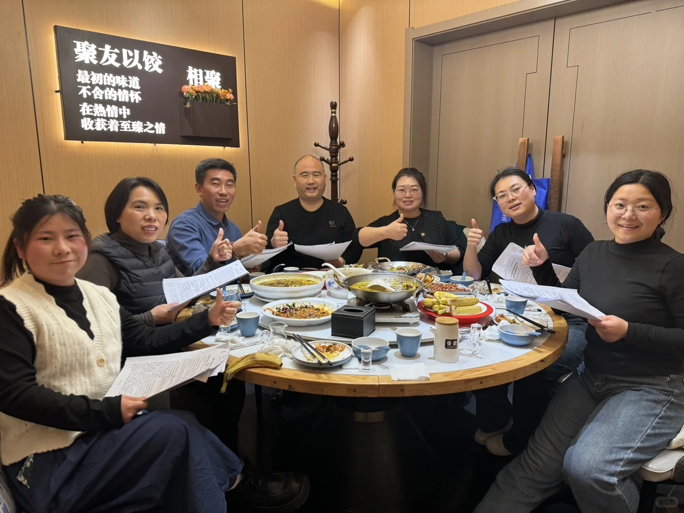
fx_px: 474
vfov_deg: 56.8
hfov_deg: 71.6
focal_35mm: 24
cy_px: 256
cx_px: 342
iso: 160
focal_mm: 6.86
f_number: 1.78
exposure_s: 1/100
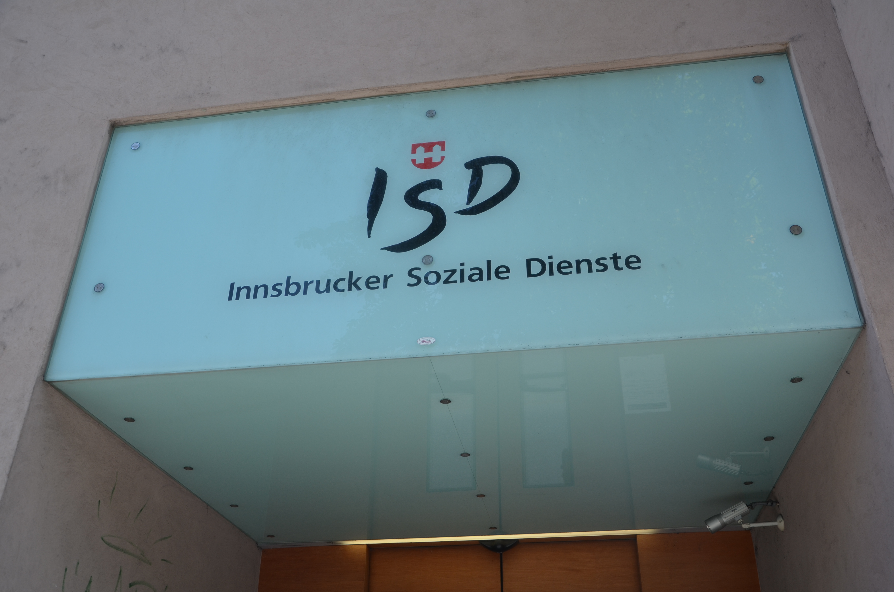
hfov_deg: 53.2
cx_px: 447
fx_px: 892
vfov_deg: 36.7
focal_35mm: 36
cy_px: 296
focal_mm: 24
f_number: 6.3
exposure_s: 1/200
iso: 200
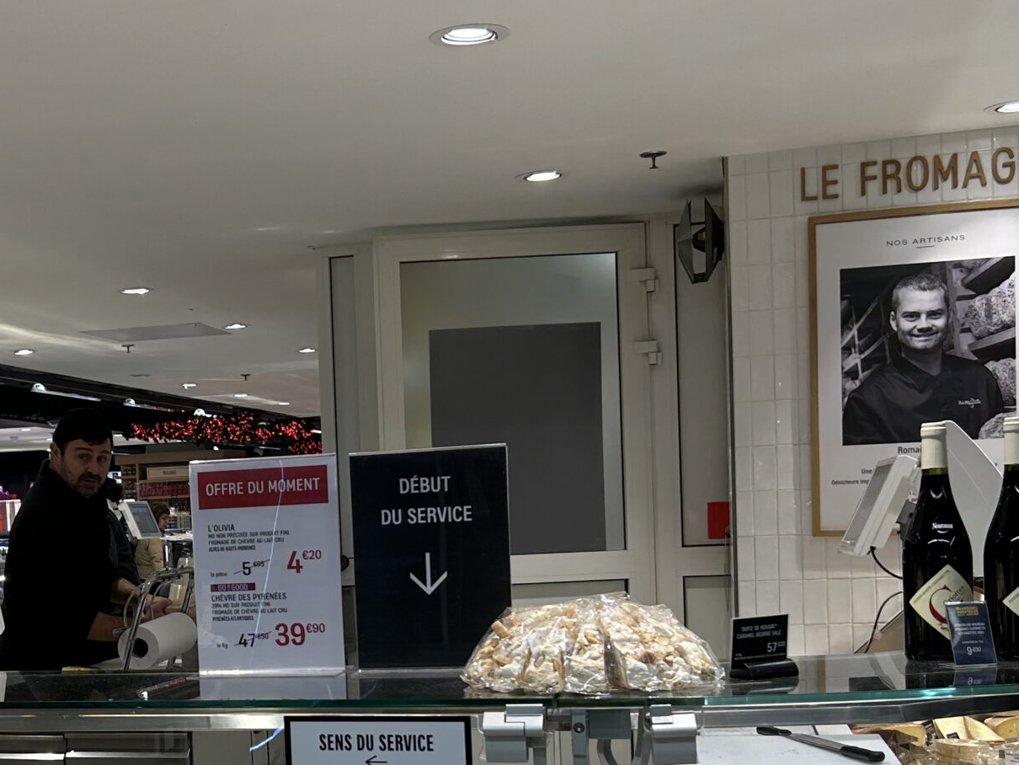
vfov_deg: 26.2
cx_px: 193
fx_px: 1619
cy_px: 576
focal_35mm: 55
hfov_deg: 33.8
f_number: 1.5
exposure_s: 1/100
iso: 50
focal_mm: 5.7
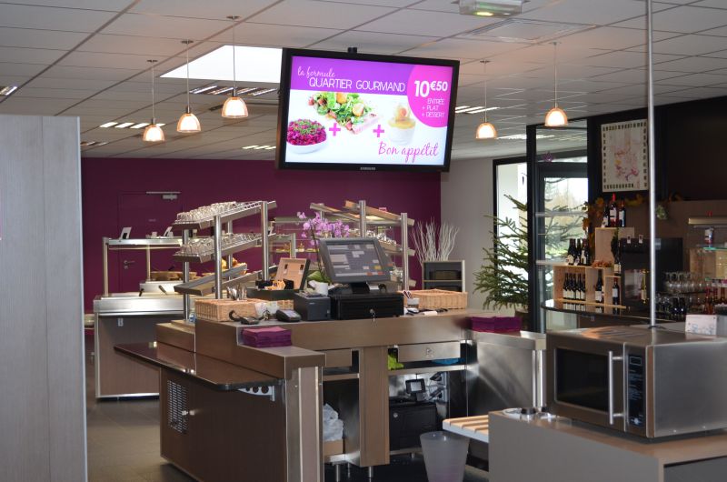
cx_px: 364
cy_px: 241
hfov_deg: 37.9
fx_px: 1058
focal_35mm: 52
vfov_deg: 25.6
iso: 640
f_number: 5
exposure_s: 1/60
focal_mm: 35
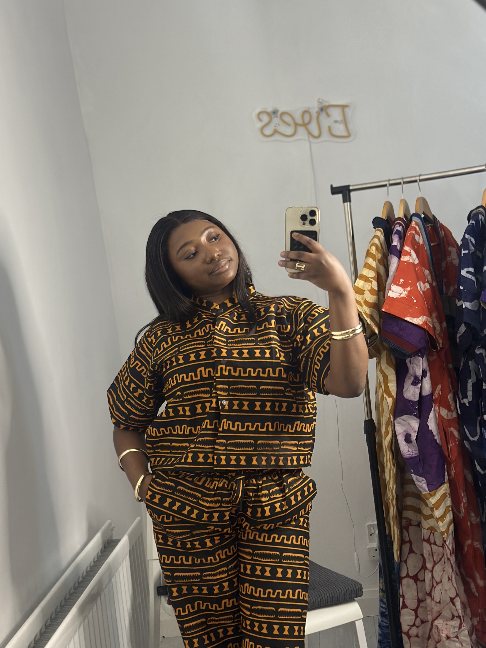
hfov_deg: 23.3
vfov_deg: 30.7
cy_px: 327
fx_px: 1179
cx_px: 234
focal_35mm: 63
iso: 160
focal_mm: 6.86
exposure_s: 1/100
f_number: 1.78
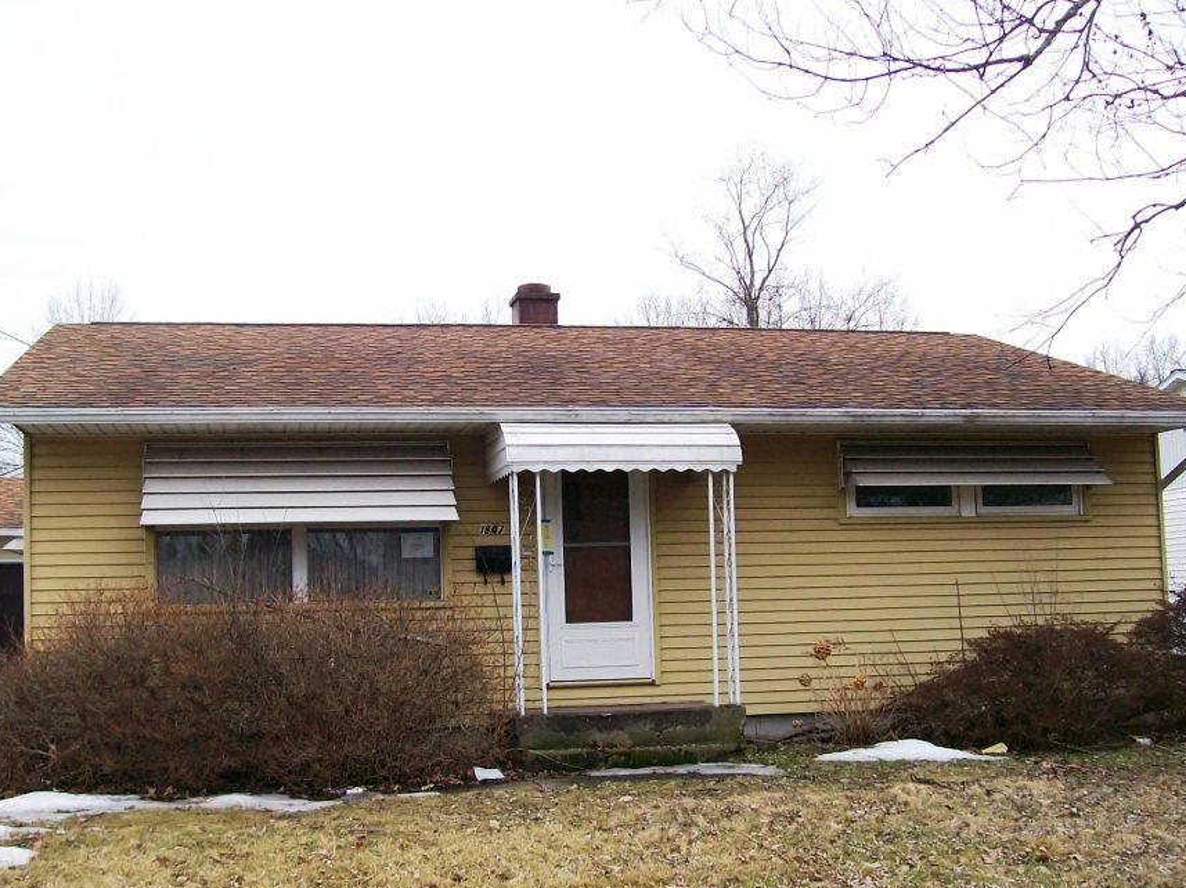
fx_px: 1473
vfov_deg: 33.5
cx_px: 504
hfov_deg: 43.7
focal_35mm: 43
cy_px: 518
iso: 80
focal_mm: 6
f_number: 2.7
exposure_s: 1/205
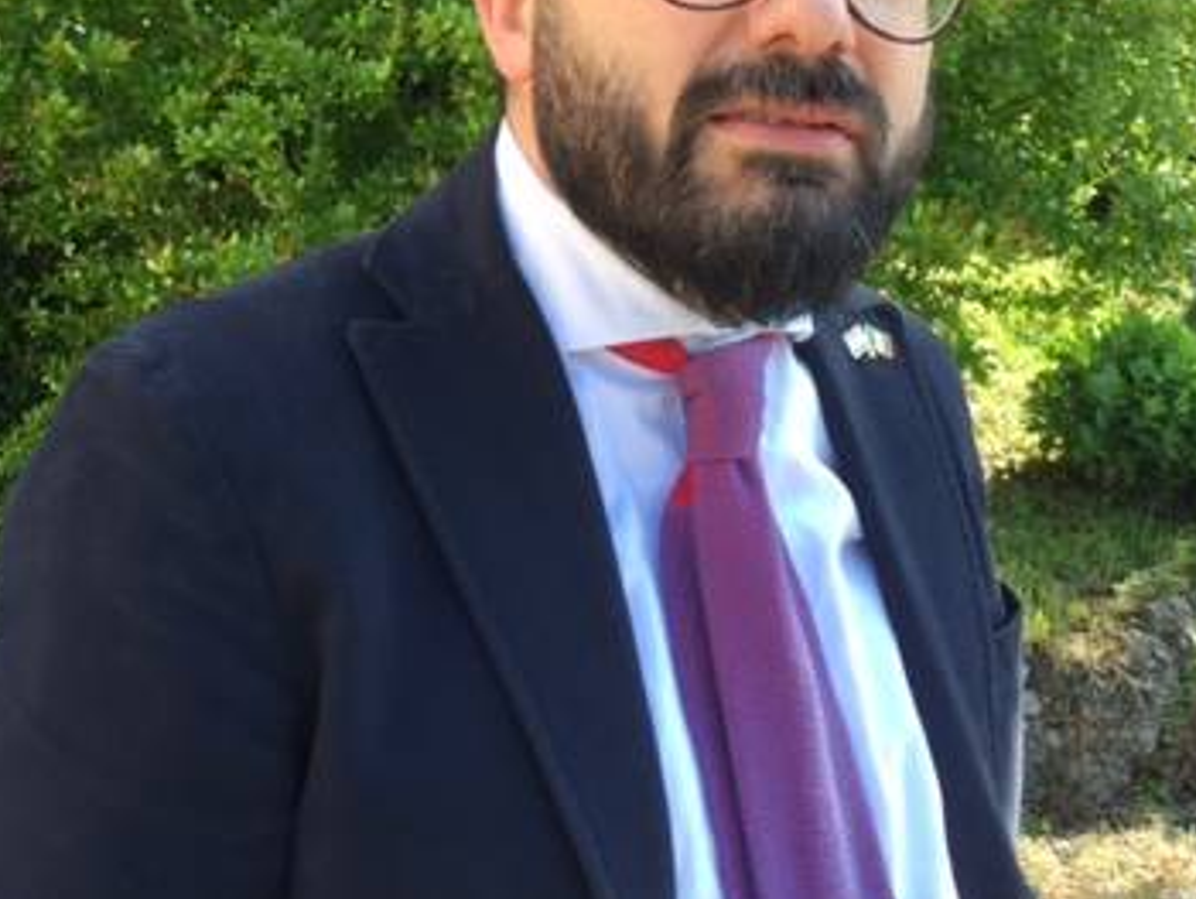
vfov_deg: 27.0
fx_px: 1832
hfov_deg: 36.0
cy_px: 178
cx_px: 468
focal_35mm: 53
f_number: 2.2
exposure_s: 1/243
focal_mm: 4.15
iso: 32
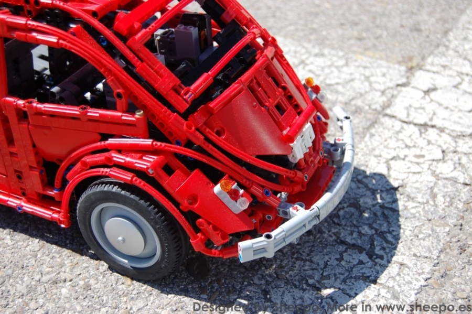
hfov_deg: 37.9
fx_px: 688
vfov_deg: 25.7
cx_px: 236
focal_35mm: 52
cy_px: 157
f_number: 4.8
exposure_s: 1/640
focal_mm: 35
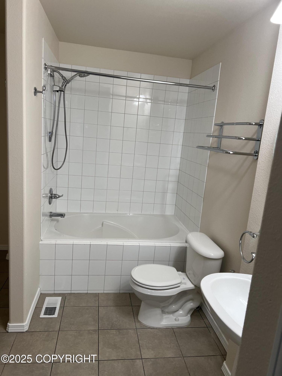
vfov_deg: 67.3
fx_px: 282
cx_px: 141
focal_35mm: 26
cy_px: 188
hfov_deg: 53.1
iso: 100
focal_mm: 5.7
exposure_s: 1/120
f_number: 1.5
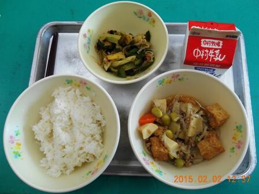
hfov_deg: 67.3
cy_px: 97
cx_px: 130
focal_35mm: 26
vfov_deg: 53.1
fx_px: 195
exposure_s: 1/50
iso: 80
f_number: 3.4
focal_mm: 4.7
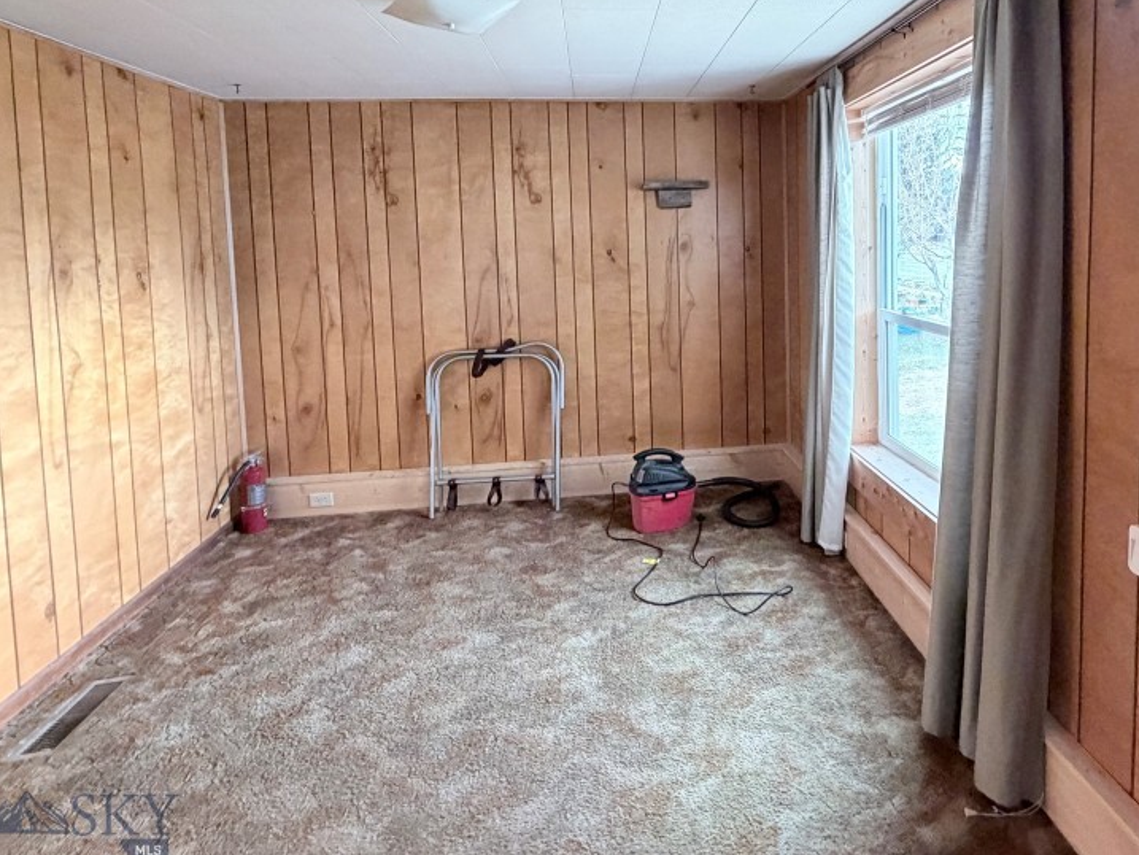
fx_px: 658
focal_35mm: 20
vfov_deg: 64.0
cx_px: 683
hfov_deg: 80.8
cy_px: 273
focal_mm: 2.22
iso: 500
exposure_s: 1/60
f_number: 2.2
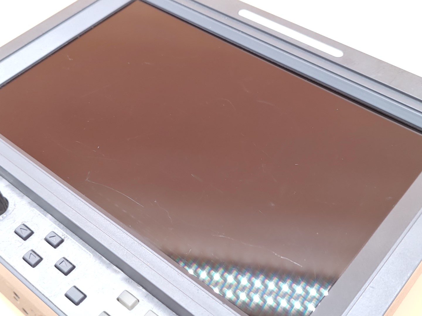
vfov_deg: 32.9
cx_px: 211
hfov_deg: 42.9
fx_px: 536
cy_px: 158
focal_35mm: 44
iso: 150
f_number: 1.8
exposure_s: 1/24
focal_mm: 4.36
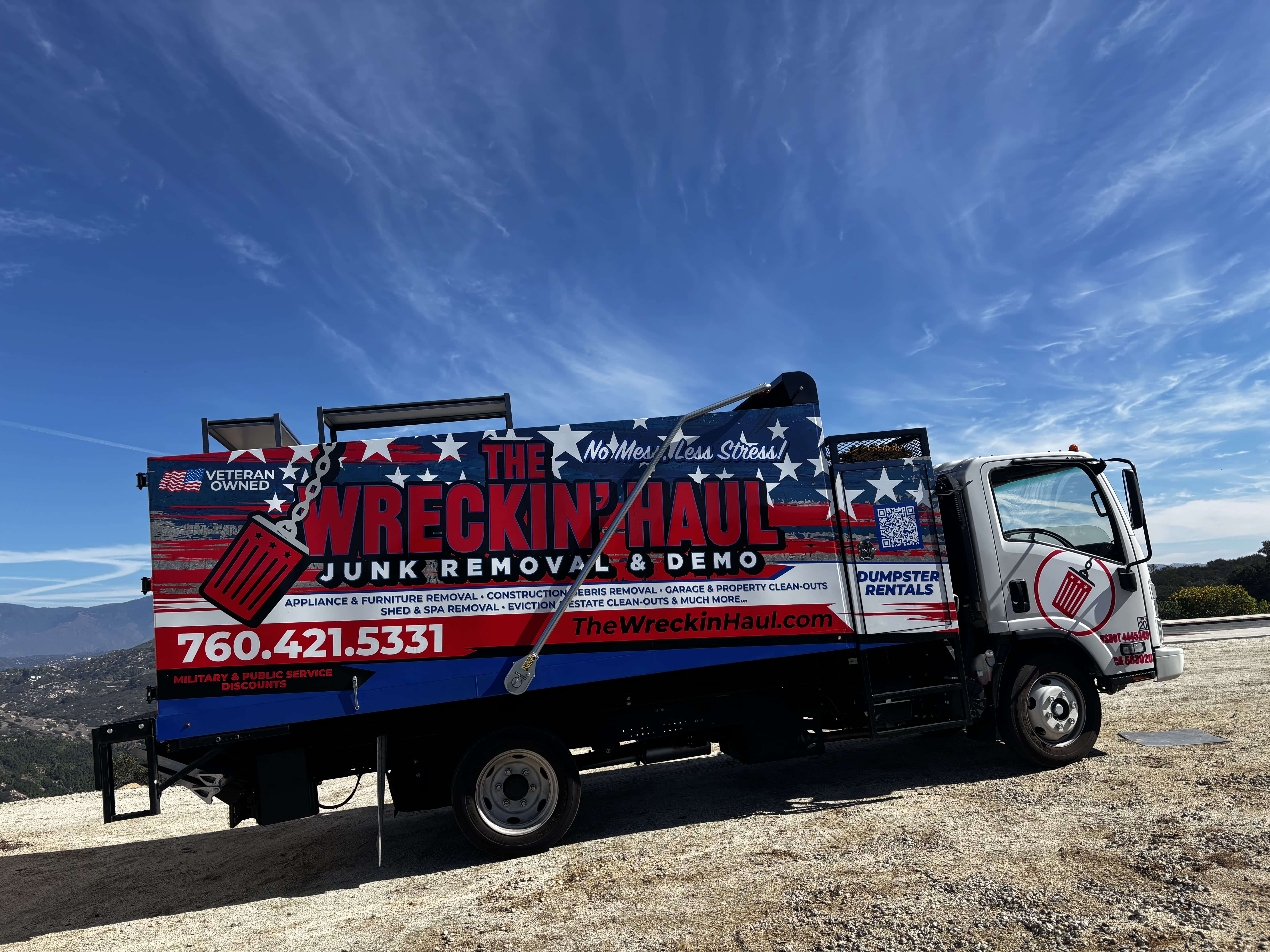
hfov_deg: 67.3
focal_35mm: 26
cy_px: 476
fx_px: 954
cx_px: 635
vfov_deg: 53.1
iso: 50
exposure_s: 1/3413
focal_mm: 5.96
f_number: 1.6
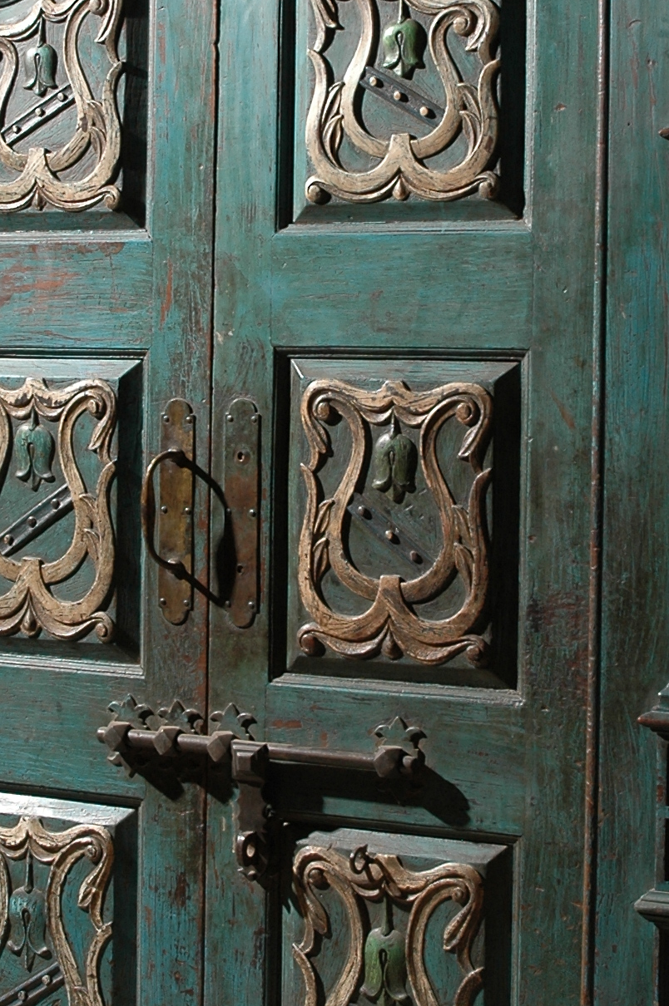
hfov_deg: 14.6
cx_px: 260
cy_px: 392
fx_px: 2605
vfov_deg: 21.8
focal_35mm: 93
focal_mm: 25
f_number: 8
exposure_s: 1/100
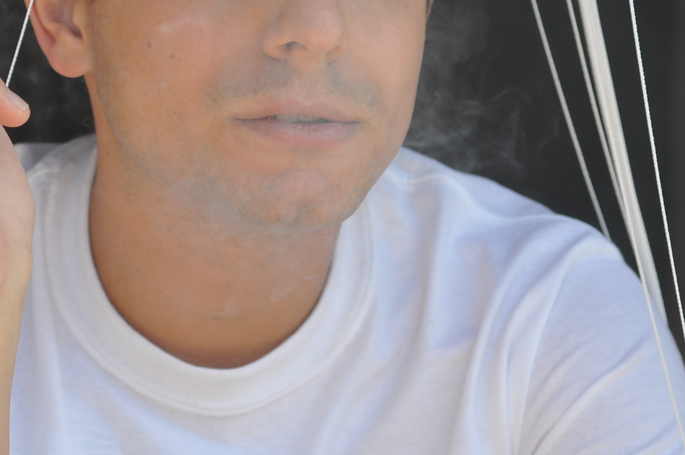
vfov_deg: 6.8
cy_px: 94
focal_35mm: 200
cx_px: 221
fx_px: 3801
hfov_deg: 10.3
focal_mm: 60
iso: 200
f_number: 4.5
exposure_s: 1/320
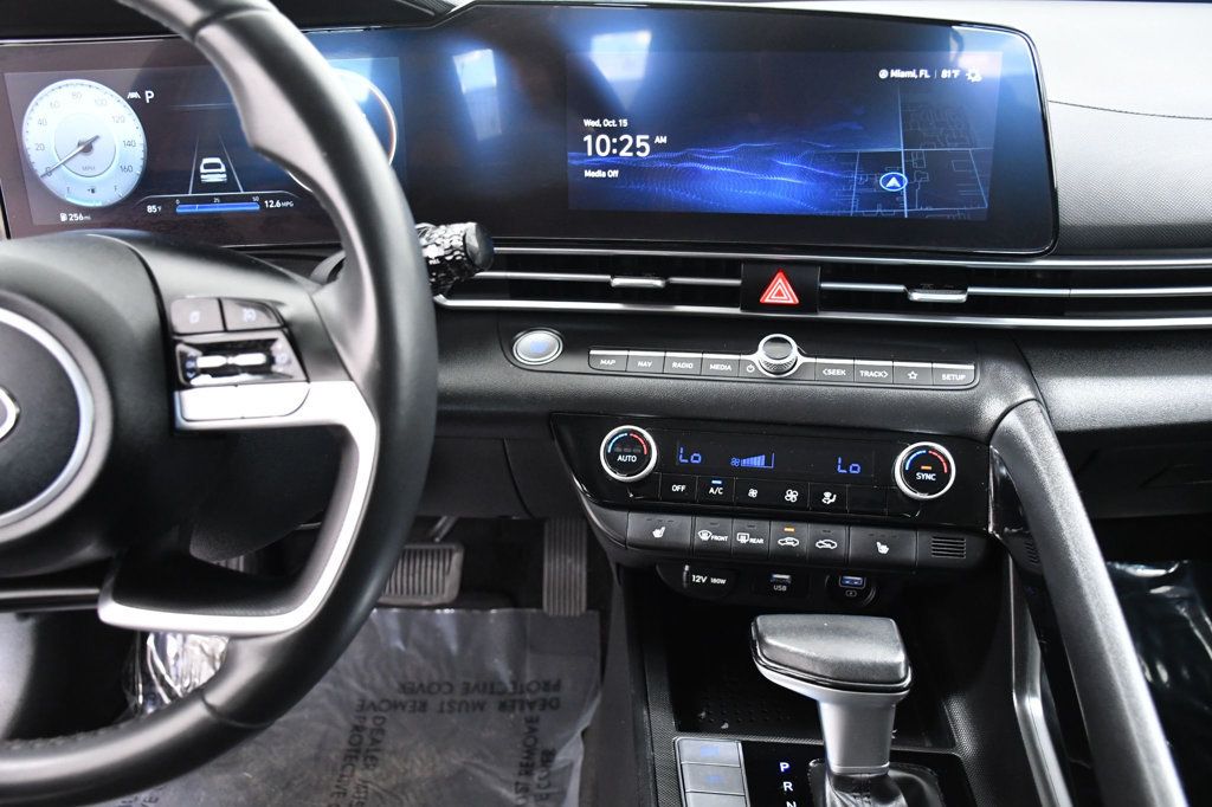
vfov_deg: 39.9
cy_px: 404
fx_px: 1111
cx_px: 606
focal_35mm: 33
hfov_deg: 57.2
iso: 2500
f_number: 4.5
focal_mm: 22
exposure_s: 1/80
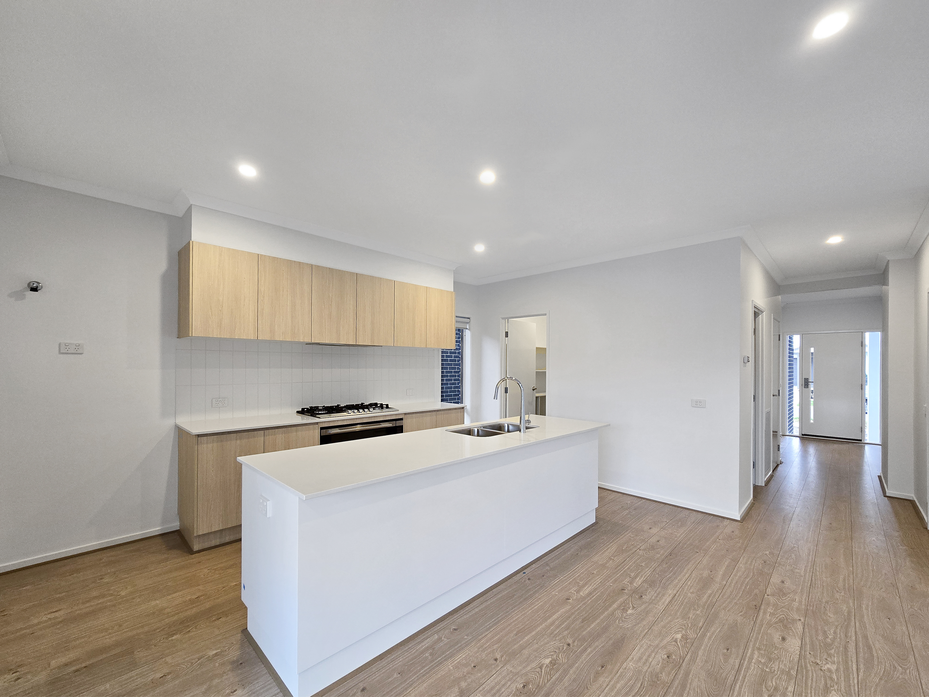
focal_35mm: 13
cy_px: 348
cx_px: 464
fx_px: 349
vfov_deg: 89.9
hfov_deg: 106.2
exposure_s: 1/50
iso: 100
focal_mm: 2.2
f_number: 2.2
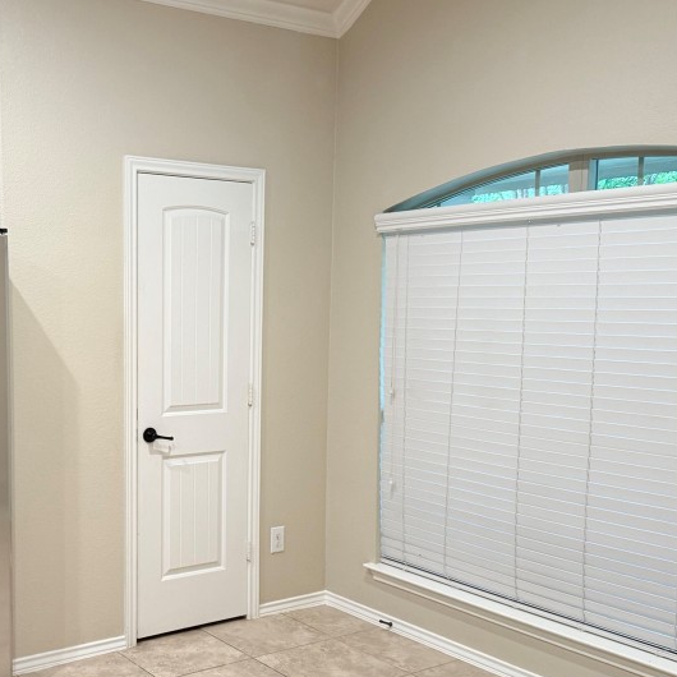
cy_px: 409
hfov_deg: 39.9
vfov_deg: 40.7
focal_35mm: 41
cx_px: 178
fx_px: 907
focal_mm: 6.76
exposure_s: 1/60
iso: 250
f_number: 1.78
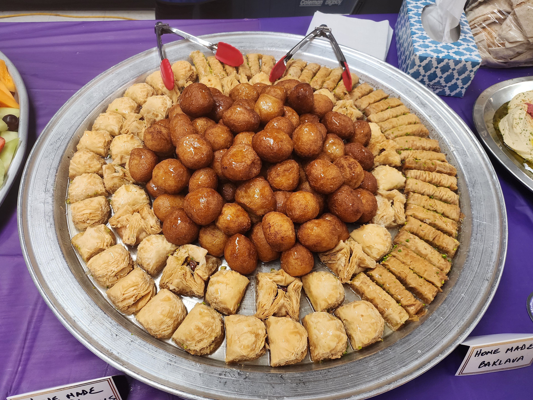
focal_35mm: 24
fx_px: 370
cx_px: 262
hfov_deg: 71.6
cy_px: 196
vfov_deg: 56.8
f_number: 1.8
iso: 250
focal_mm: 6.4
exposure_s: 1/120
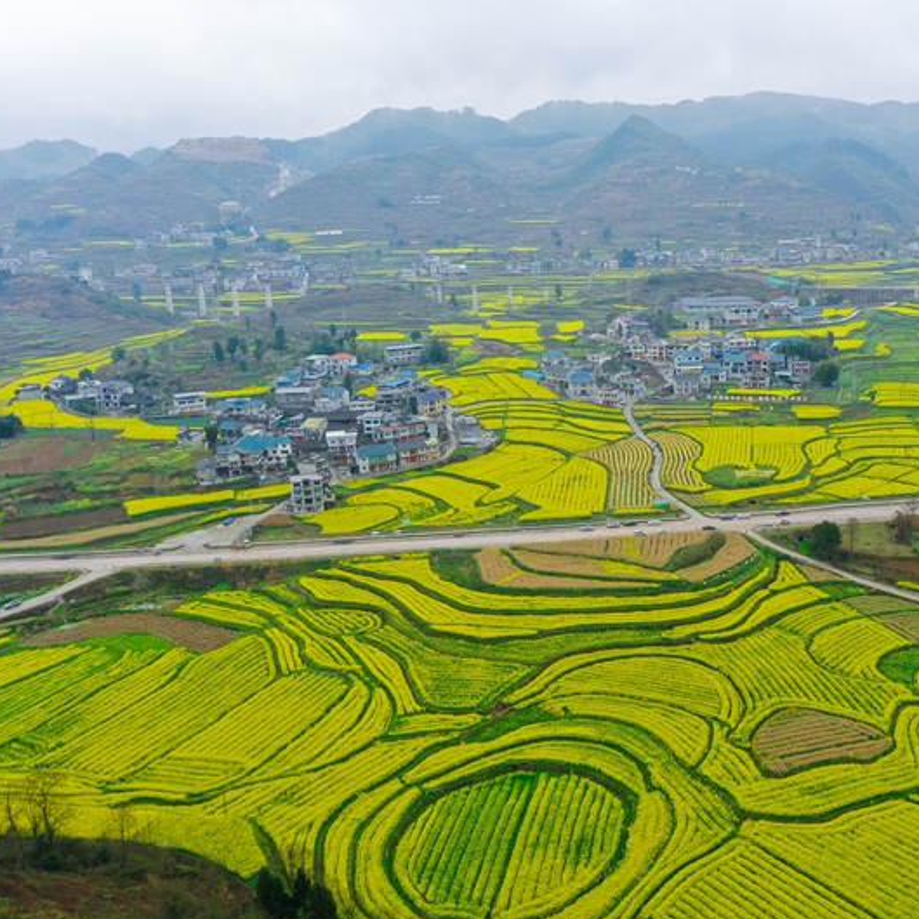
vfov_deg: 46.0
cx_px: 565
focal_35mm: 36
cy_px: 461
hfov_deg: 45.7
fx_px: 1081
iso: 100
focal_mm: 10.26
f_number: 4.5
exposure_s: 1/200
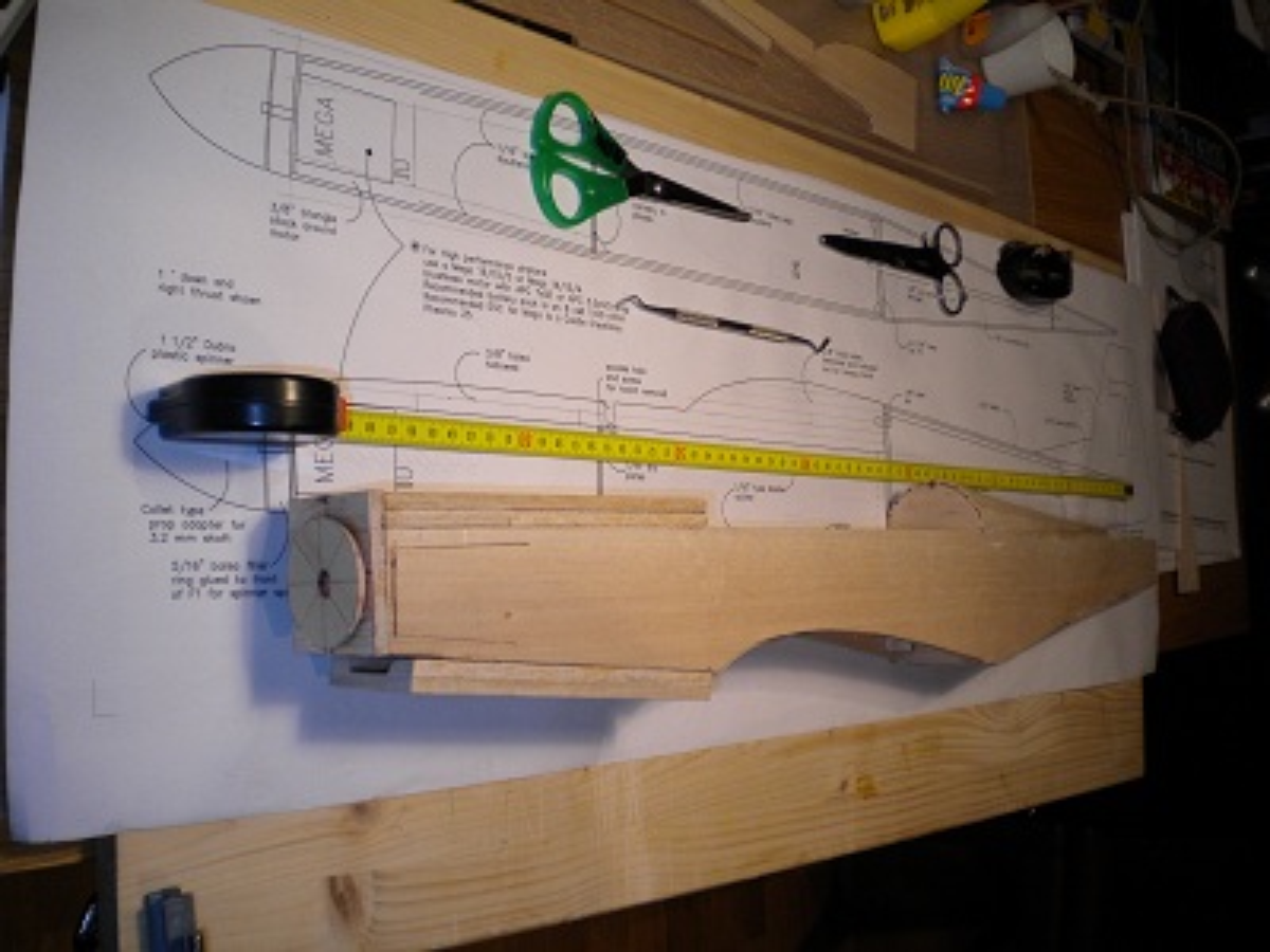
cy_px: 476
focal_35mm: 35
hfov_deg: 52.6
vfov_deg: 40.7
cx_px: 635
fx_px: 1284
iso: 122
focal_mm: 6.3
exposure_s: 1/68.3
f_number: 3.1
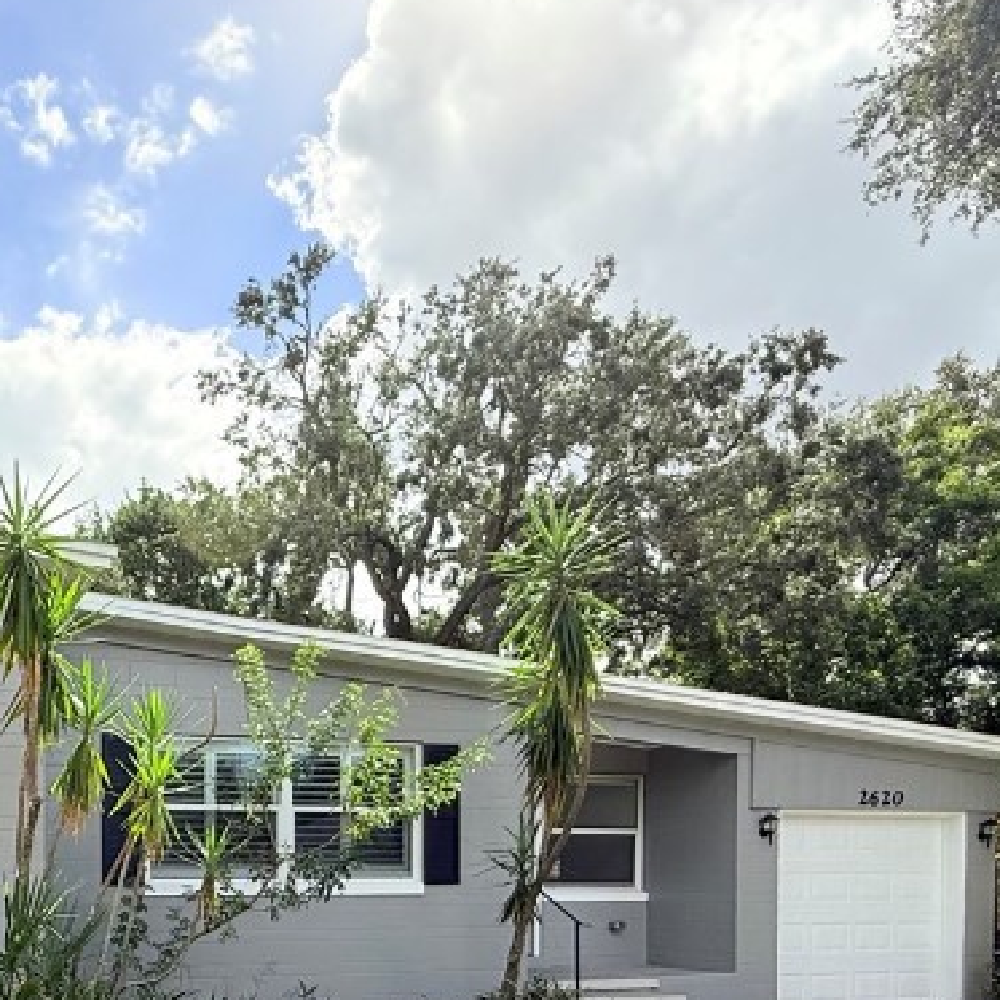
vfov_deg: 44.1
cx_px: 83
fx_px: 1111
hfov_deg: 43.8
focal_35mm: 34
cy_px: 903
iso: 64
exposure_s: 1/1497
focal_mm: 2.22
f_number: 2.2
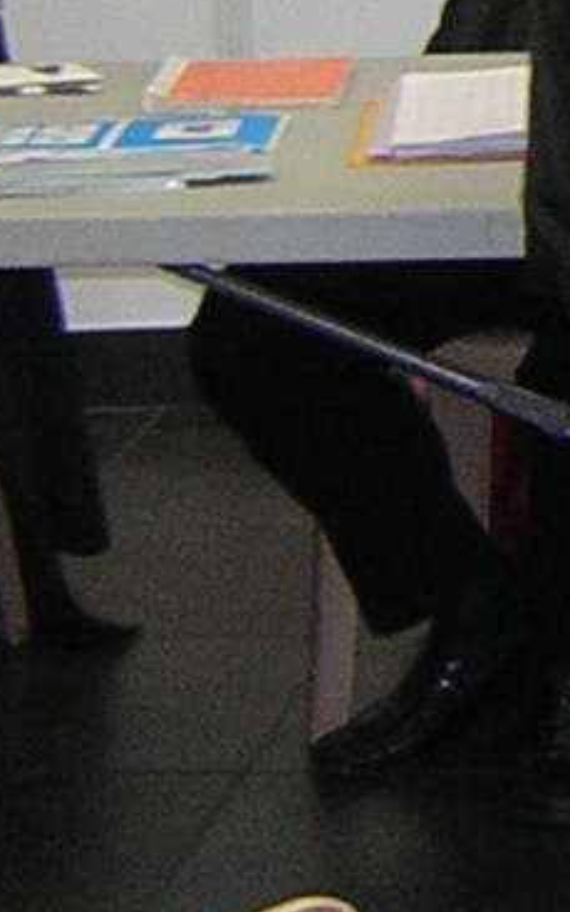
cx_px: 1232
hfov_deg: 7.5
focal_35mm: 166
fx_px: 4126
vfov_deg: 12.2
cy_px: -317
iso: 304
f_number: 2.6
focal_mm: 4.7
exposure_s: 1/60.1
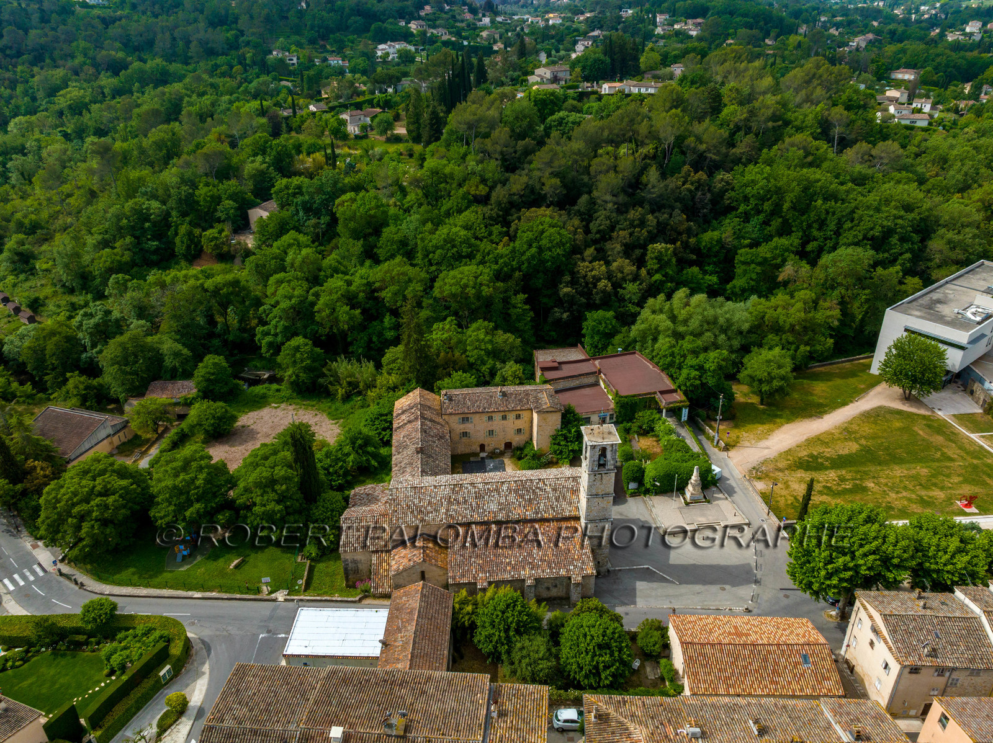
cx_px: 496
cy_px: 372
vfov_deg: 56.8
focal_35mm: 24
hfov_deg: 71.6
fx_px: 688
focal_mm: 12.3
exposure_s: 1/500
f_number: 9
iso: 200
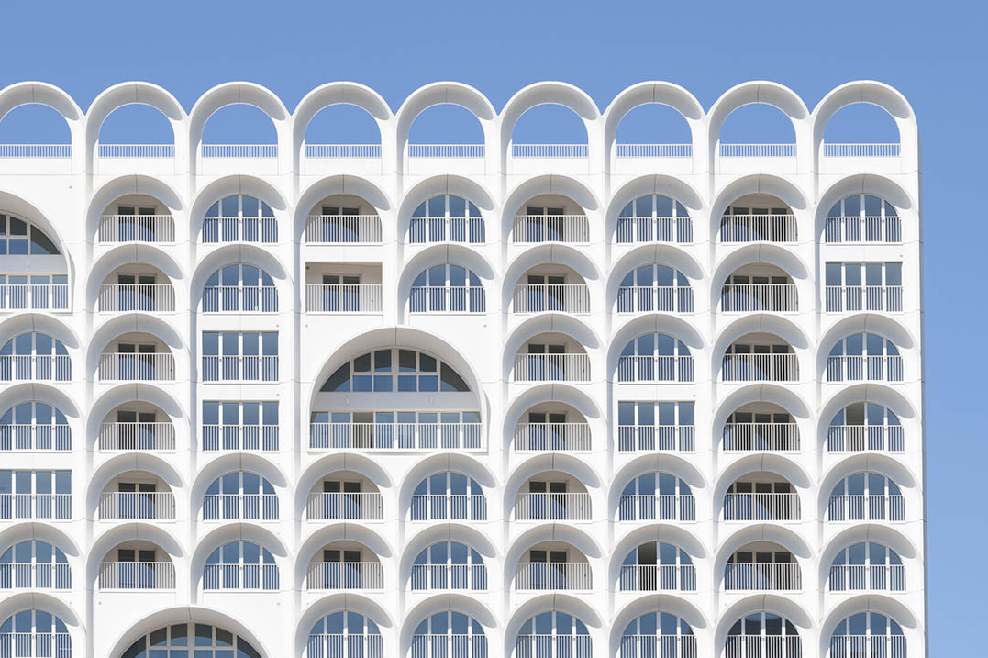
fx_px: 3209
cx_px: 454
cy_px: 346
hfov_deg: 17.5
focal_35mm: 117
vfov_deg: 11.7
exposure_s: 1/320
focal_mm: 105
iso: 500
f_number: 16
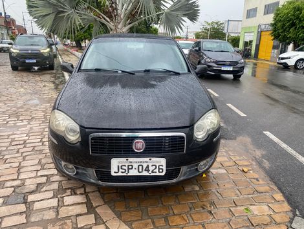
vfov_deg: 53.2
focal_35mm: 26
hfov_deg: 67.2
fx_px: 229
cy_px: 114
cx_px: 152
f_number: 1.8
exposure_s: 1/121
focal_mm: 4.25
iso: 100
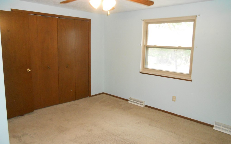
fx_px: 176
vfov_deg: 44.5
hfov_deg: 66.5
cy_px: 70
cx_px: 115
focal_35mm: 28
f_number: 3.5
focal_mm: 4.6
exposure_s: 1/25
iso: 500
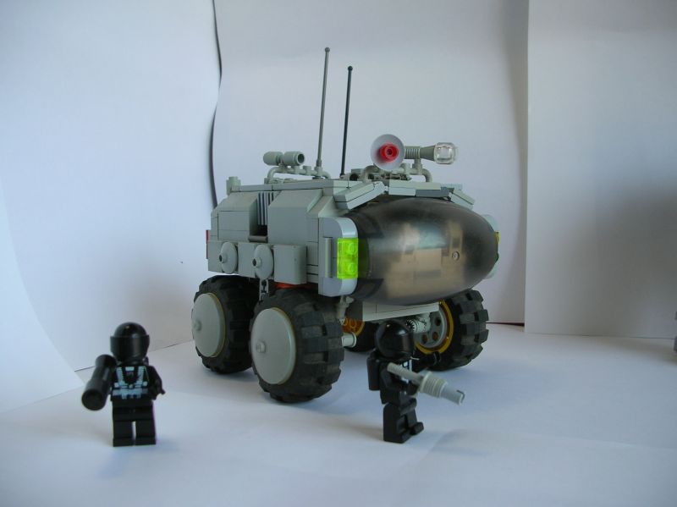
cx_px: 338
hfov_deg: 52.7
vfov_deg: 40.7
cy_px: 254
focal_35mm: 35
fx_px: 684
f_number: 2.8
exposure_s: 1/44.6
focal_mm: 5.8
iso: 50
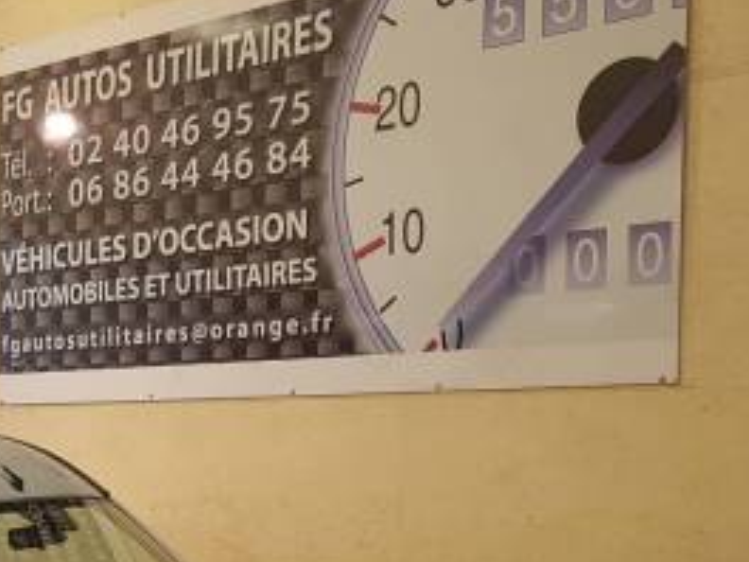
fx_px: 1363
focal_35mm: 63
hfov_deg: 29.4
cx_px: 68
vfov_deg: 22.6
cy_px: 531
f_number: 1.7
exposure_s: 1/50
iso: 80
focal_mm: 4.2
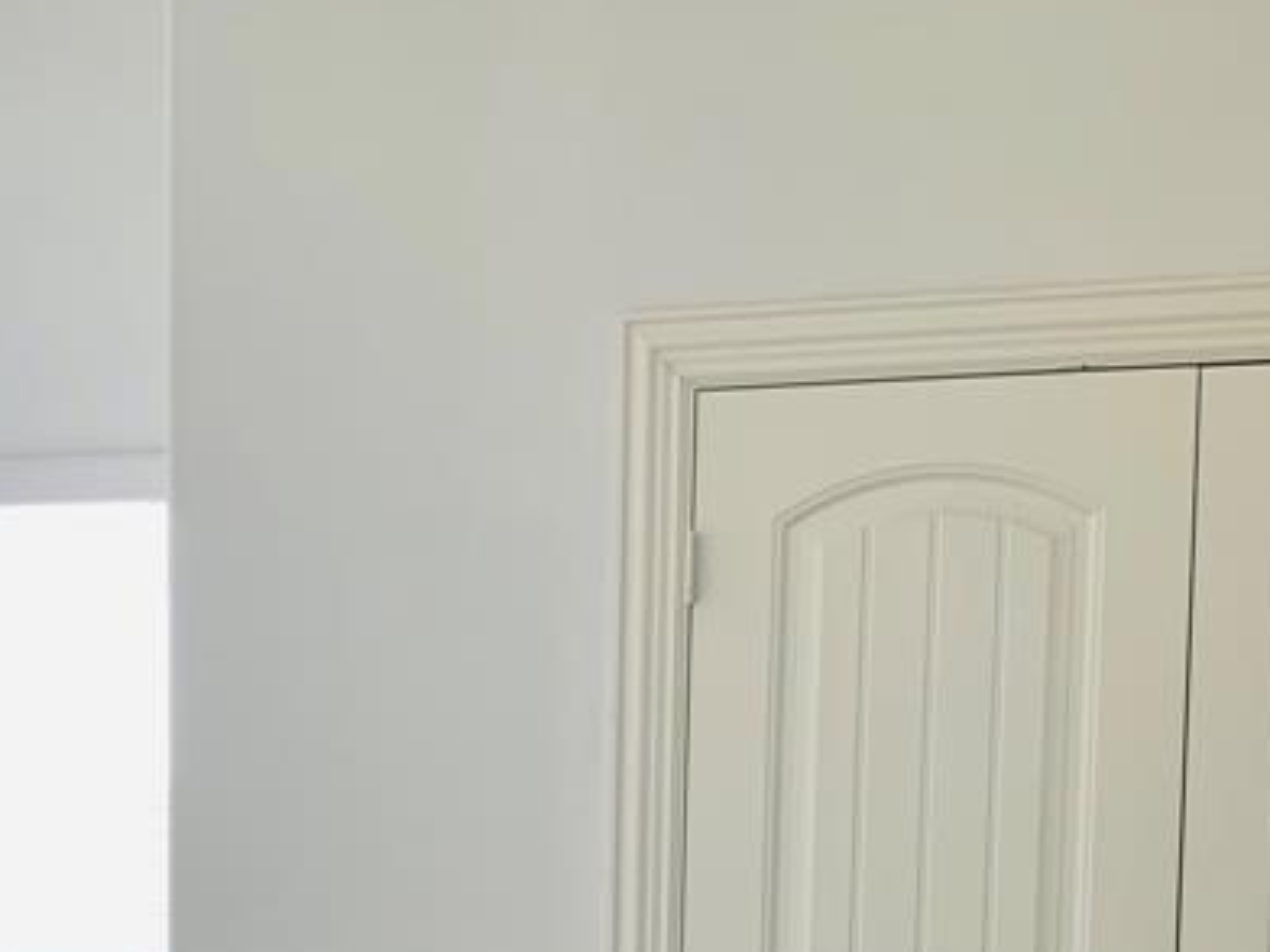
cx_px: 382
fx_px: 2495
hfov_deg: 28.3
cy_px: 1101
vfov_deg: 20.4
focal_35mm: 68
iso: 100
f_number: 1.8
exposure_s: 1/77
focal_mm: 4.25
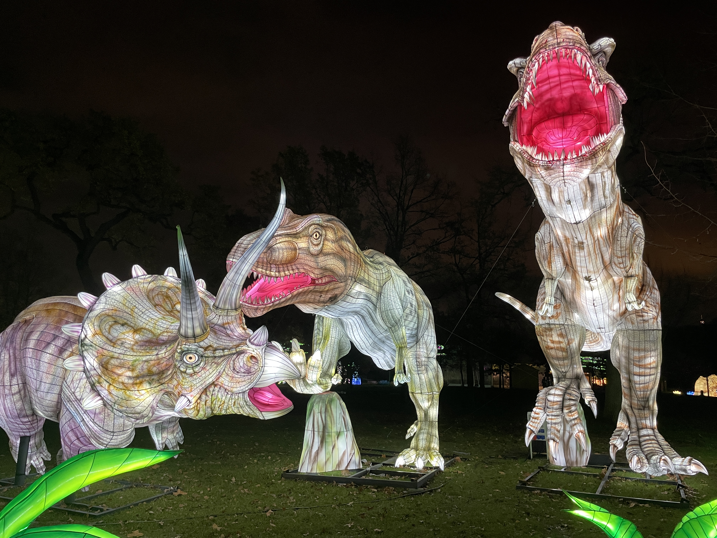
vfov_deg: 53.1
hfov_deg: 67.3
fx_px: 539
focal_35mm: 26
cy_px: 269
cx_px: 358
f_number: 1.6
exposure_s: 1/50
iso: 160
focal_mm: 4.2
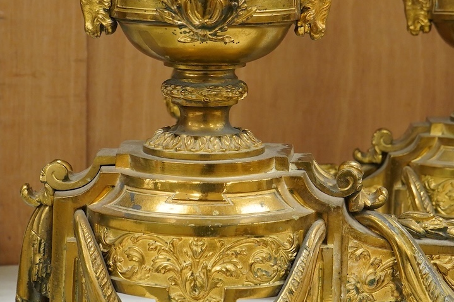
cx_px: 310
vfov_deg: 13.9
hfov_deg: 20.7
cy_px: 87
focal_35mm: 98
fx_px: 1236
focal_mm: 41
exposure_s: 1/80
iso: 2500
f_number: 7.1
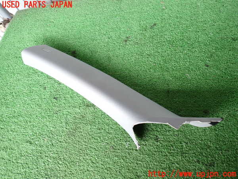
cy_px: 90
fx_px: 172
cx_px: 119
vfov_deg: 54.9
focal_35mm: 25
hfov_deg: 69.4
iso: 160
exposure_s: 1/60
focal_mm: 4.5
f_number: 2
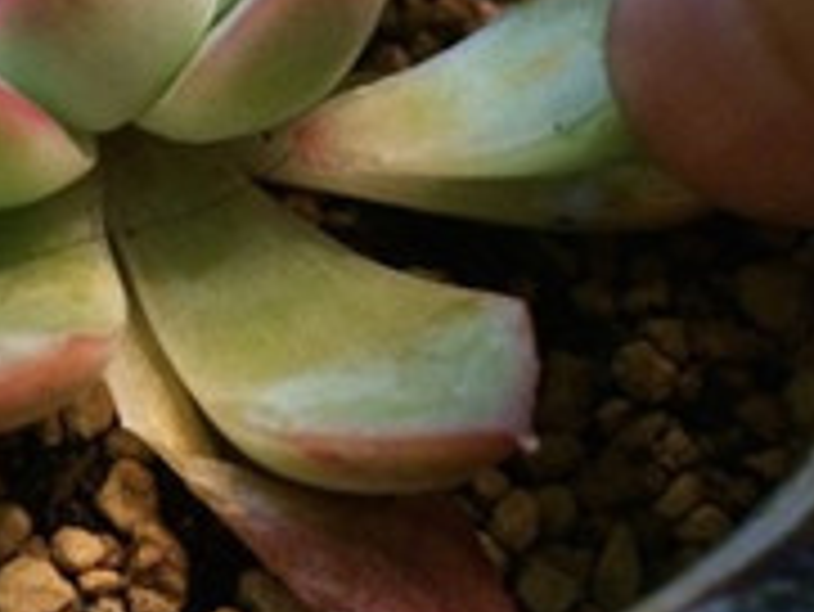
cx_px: 184
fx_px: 1694
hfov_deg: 26.6
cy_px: 29
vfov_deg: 20.0
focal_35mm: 72
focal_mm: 4.15
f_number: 2.2
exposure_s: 1/15
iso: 400
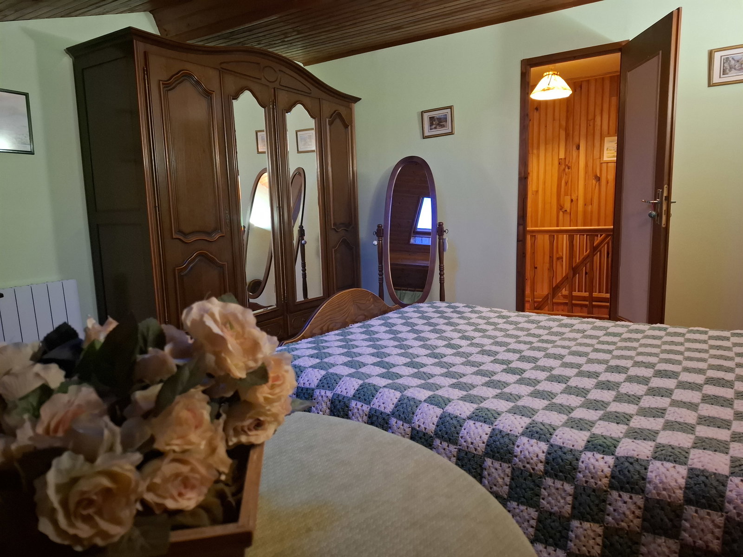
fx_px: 494
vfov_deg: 58.9
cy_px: 278
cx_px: 372
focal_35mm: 23
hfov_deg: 73.9
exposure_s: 1/24
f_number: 1.8
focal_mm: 5.54
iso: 640
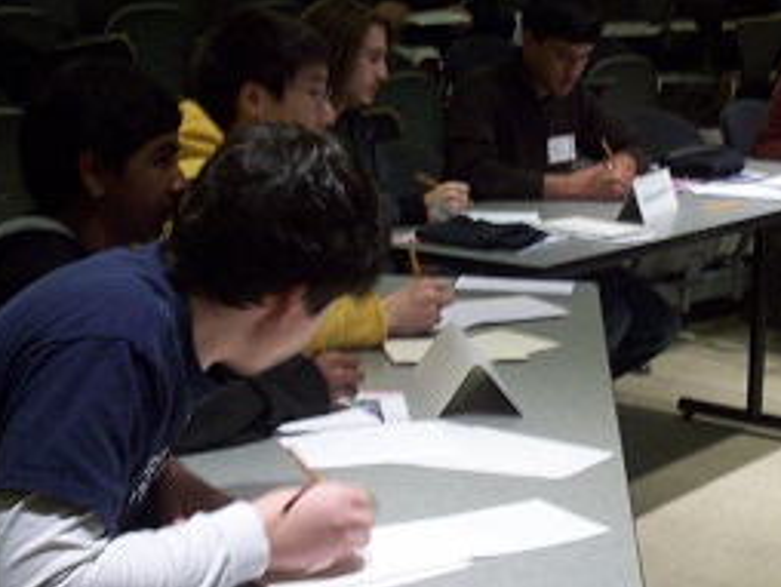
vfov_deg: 17.4
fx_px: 1920
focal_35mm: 85
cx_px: 449
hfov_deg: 23.0
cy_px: 286
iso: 160
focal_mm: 9
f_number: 3.4
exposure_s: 1/21.7
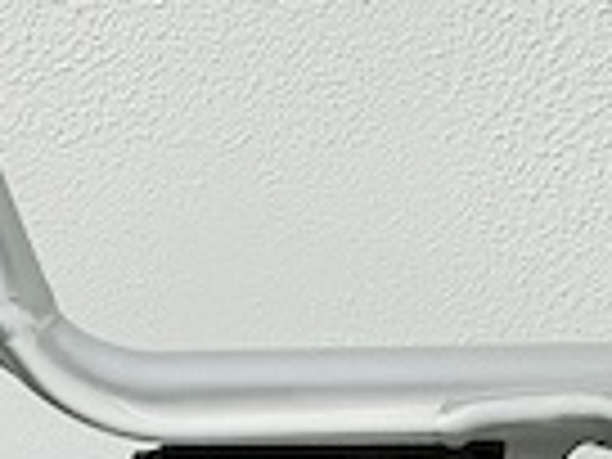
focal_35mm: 153
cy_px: 603
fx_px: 2705
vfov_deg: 9.5
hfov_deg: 12.5
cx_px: -194
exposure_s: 1/60
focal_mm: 4.25
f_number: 1.8
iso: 160
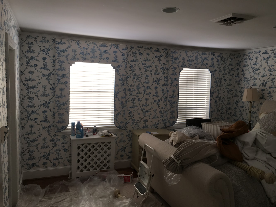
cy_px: 104
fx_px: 231
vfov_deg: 48.2
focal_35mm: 29
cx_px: 138
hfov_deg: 61.7
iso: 25
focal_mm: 4.15
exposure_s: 1/40
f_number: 2.2
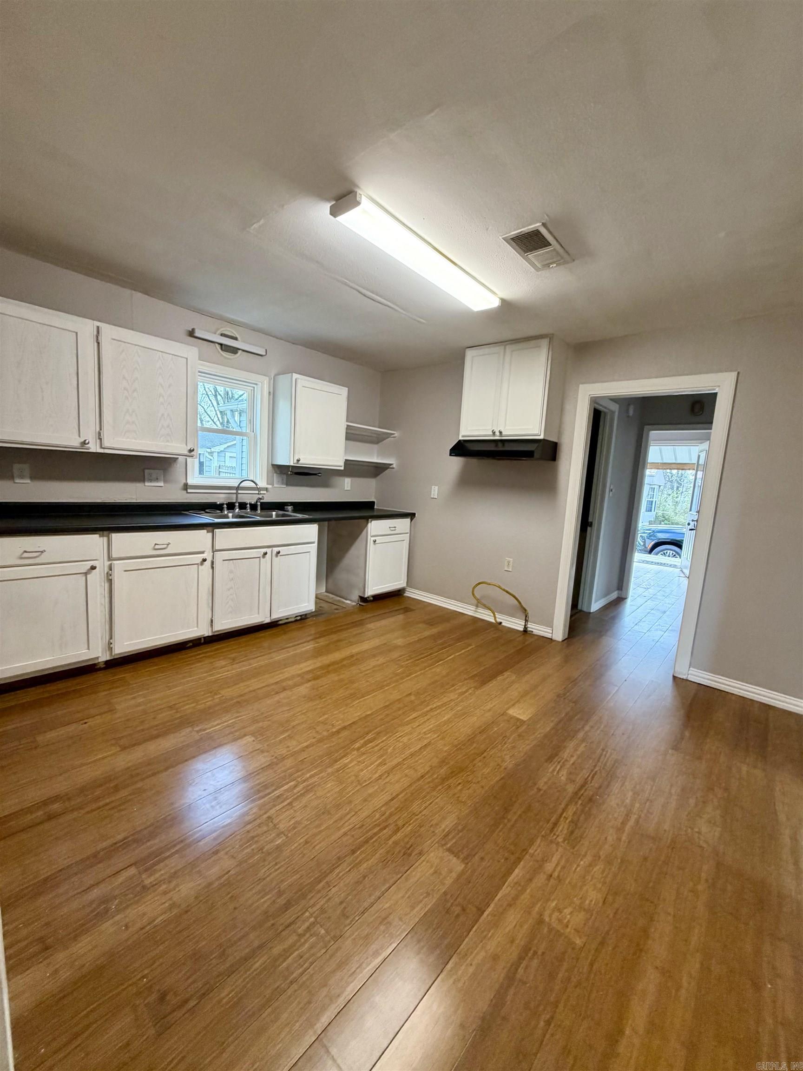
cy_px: 536
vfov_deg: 102.1
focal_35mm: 14
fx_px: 433
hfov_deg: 85.7
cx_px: 402
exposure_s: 1/60
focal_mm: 2.22
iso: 200
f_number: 2.2
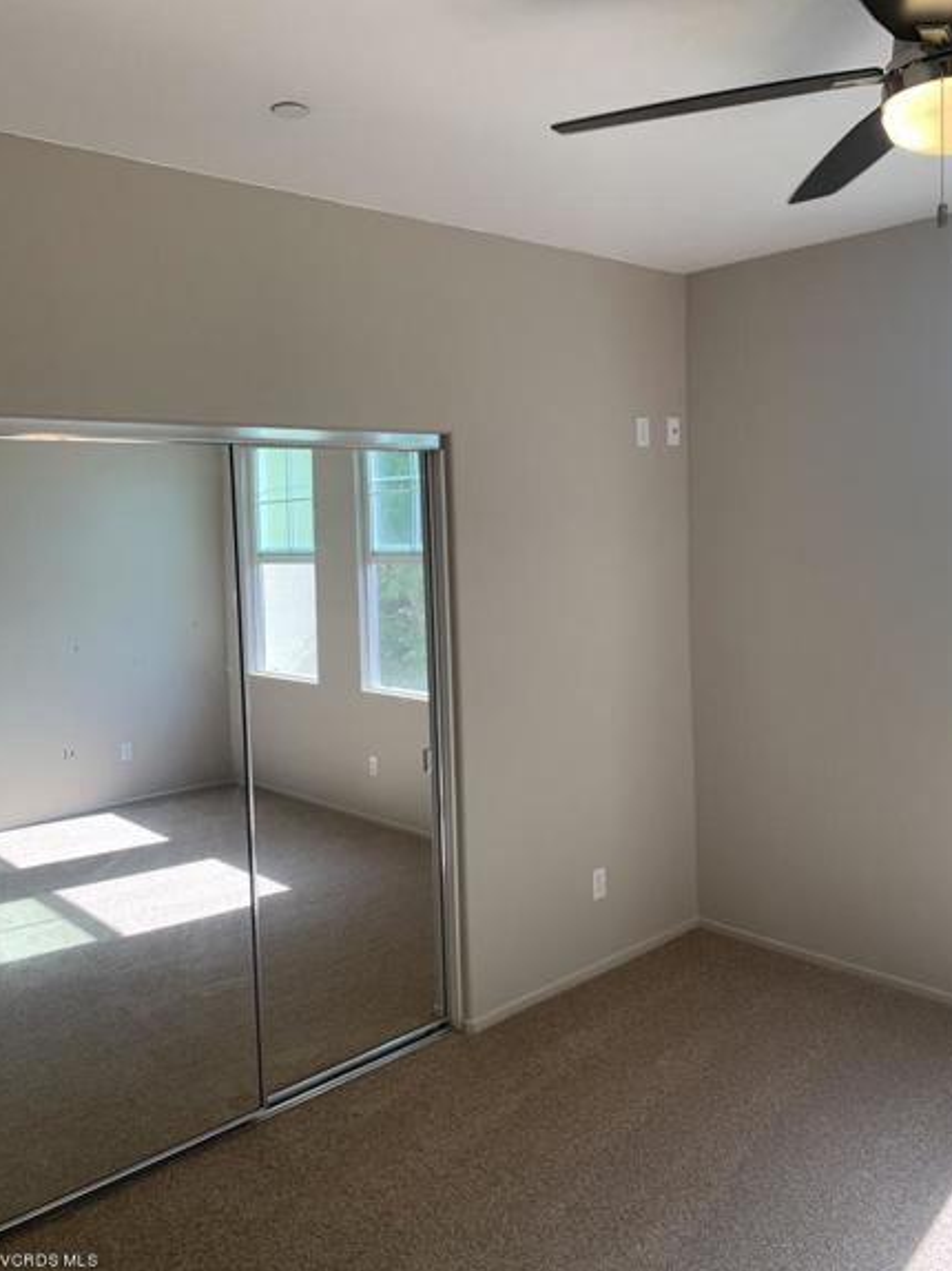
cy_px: 600
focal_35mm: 29
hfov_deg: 48.1
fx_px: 1064
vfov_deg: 61.6
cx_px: 522
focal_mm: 4.25
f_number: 1.8
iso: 32
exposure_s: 1/121
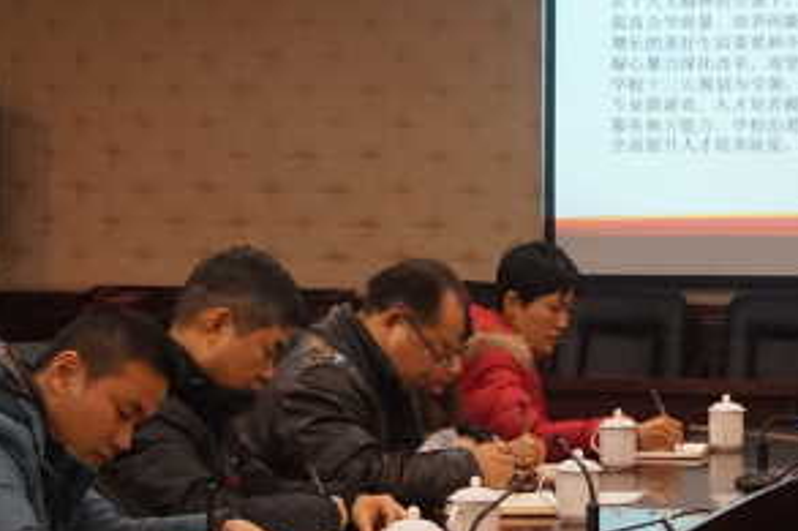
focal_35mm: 129
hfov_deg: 15.9
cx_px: 447
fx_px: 2863
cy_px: 127
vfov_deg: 10.6
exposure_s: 1/100
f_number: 5.6
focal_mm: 35
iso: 2000
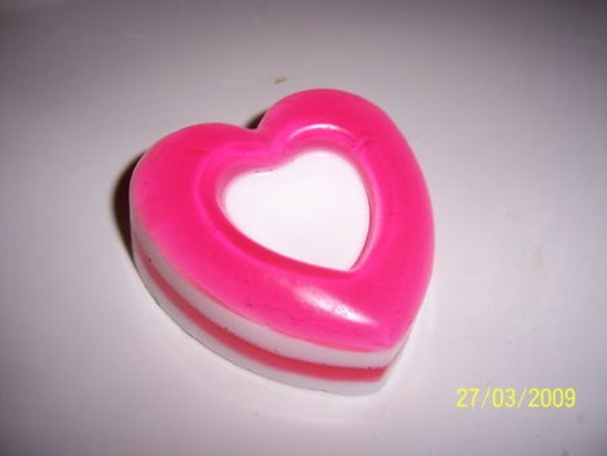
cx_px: 304
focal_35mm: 36
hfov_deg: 51.3
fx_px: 632
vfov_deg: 39.7
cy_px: 228
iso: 100
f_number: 2.8
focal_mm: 6
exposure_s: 1/60
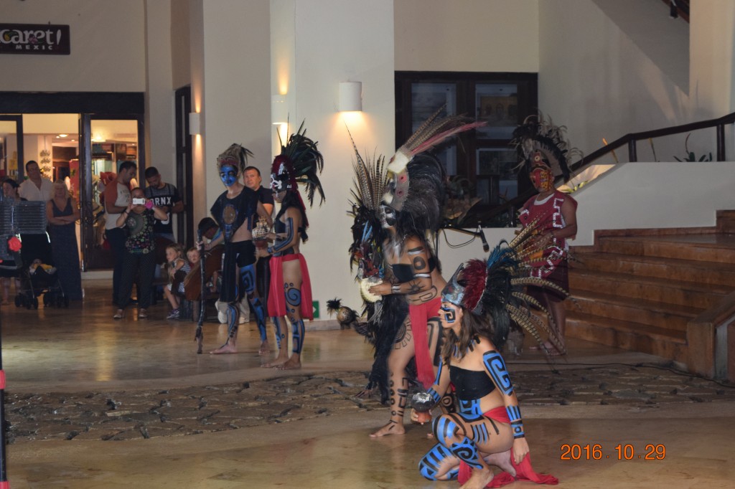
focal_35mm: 72
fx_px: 1469
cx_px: 368
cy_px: 244
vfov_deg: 18.9
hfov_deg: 28.1
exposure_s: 1/30
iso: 1600
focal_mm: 48
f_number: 5.3
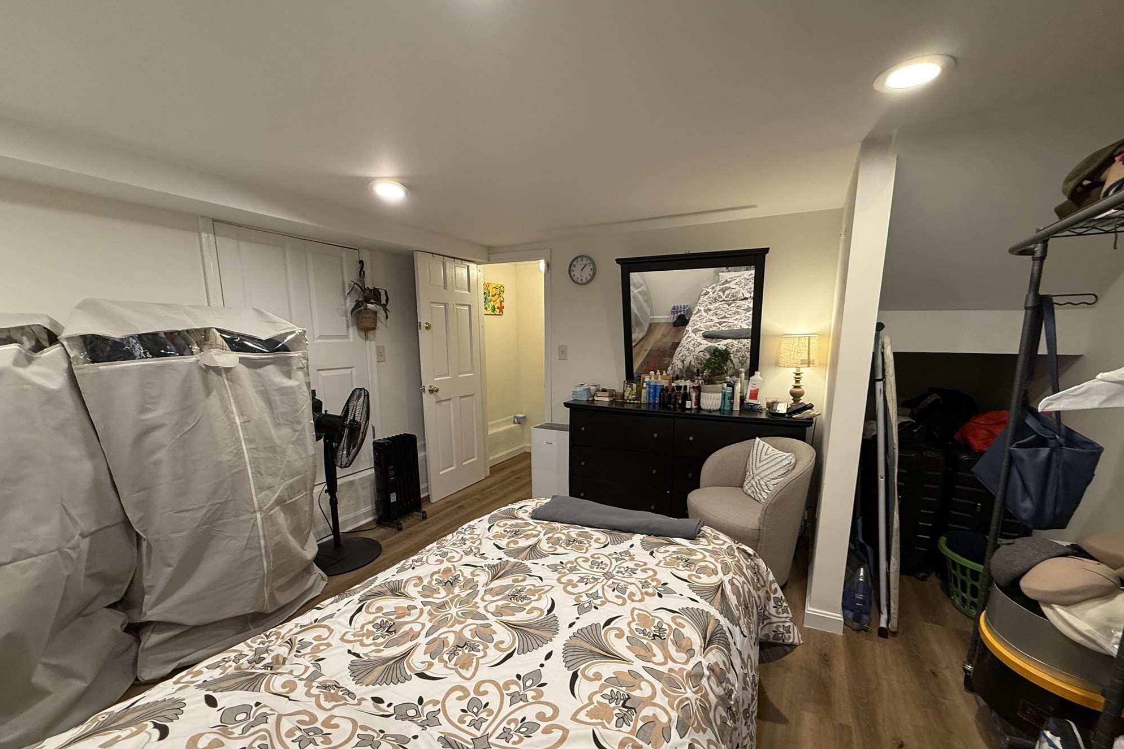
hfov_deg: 100.4
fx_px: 468
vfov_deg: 77.0
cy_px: 422
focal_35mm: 15
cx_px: 573
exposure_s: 1/60
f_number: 2.2
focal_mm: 2.22
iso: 200
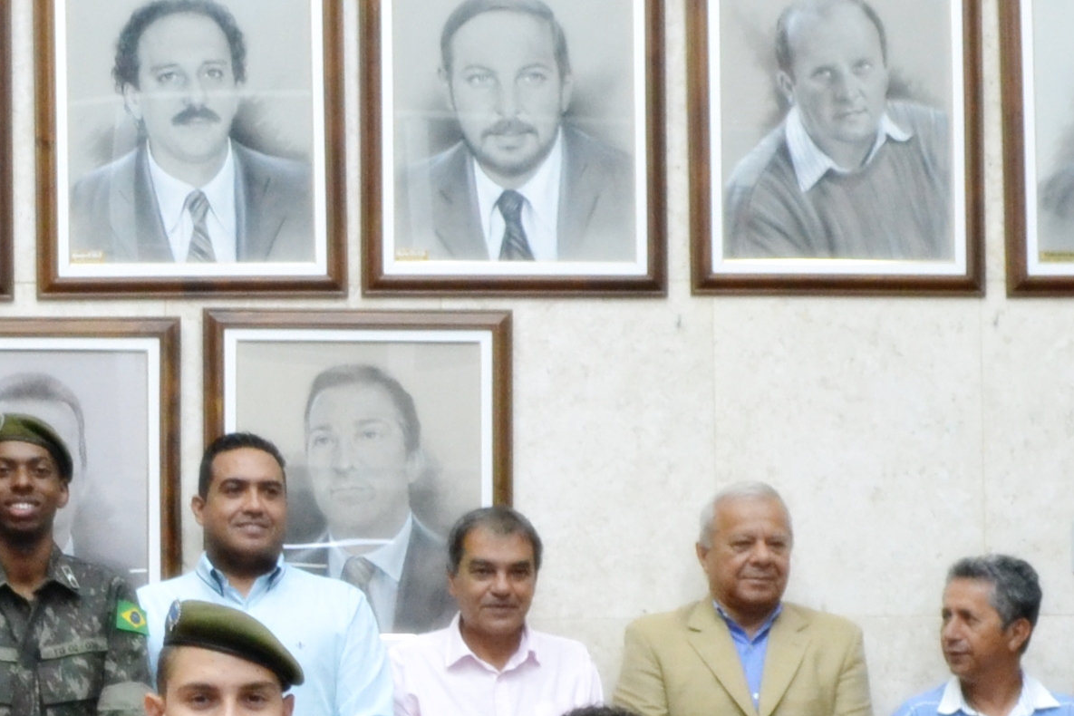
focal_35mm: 105
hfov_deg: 19.1
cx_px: 72
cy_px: 870
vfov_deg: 12.7
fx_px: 3132
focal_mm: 18
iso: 1600
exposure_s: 1/80
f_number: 4.5
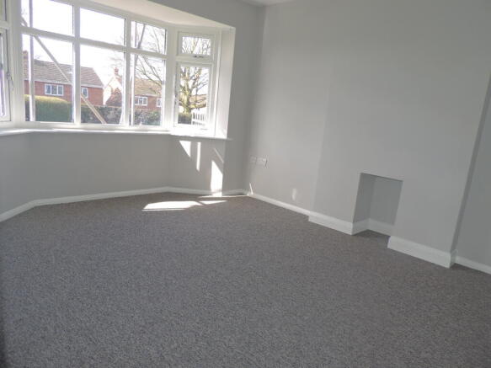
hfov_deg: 71.6
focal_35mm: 24
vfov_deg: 56.8
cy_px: 184
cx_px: 246
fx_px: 340
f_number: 3
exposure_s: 1/125
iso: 80
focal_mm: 4.3
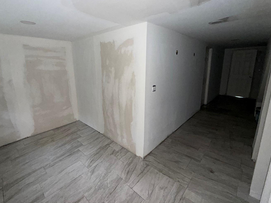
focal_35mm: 17
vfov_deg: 74.5
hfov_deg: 90.9
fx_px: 133
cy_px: 91
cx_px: 126
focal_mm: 2.22
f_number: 2.2
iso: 250
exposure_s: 1/30
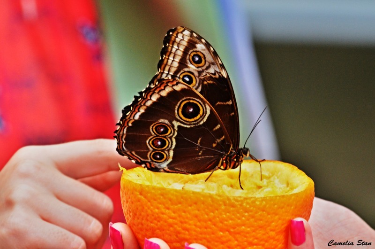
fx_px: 4678
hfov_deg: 4.6
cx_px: 188
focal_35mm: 450
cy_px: 124
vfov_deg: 3.0
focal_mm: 300
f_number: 11
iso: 2200
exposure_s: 1/30
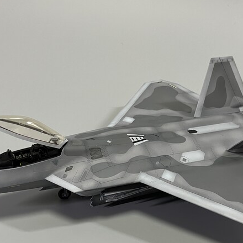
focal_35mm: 47
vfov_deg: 35.7
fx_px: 373
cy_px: 160
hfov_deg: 36.0
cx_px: 136
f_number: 1.6
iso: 200
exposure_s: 1/60
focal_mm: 5.1
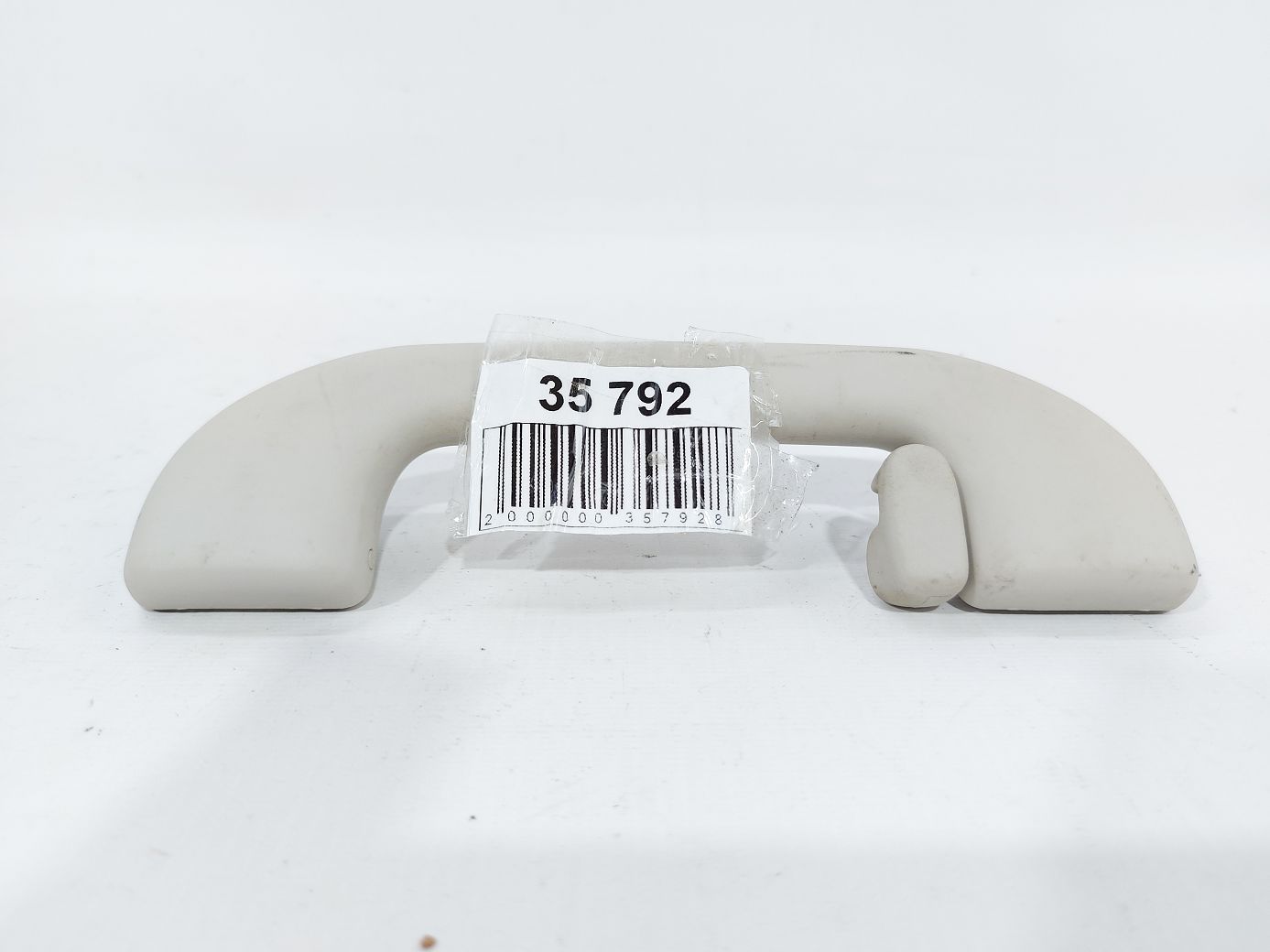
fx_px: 880
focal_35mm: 24
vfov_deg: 56.8
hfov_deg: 71.6
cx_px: 635
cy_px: 476
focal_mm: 5.23
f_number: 1.8
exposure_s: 1/50
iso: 64
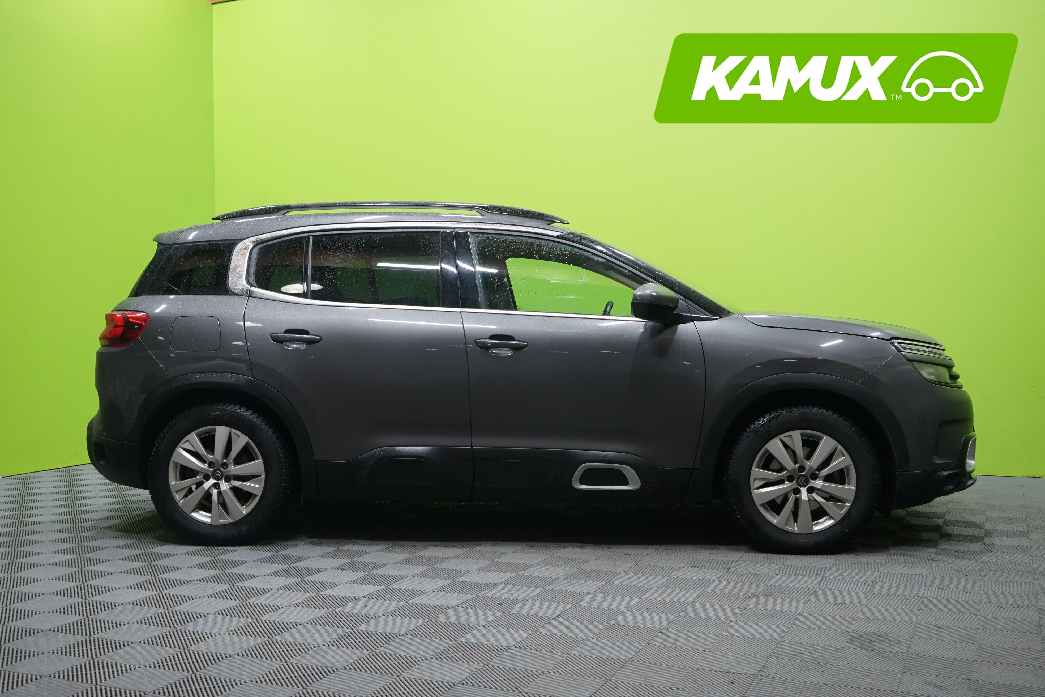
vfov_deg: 35.1
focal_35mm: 38
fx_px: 1103
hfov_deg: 50.7
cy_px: 348
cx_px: 522
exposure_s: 1/20
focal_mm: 38
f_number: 5
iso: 1000
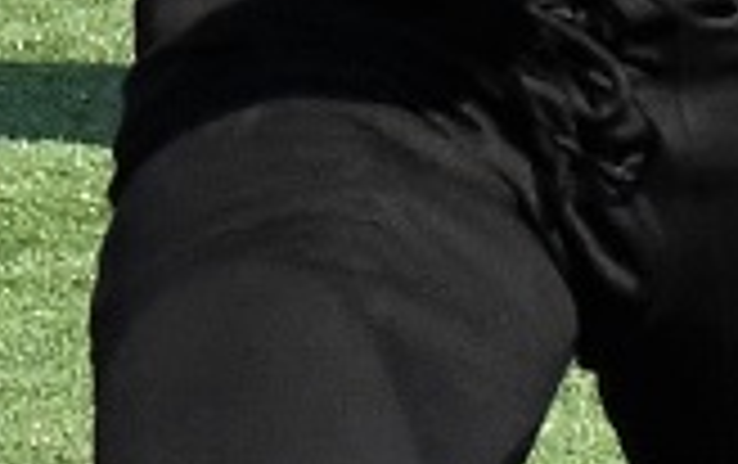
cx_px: -524
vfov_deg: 2.3
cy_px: -750
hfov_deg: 3.6
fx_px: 11561
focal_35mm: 574
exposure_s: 1/1000
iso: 2800
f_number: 16
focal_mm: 70
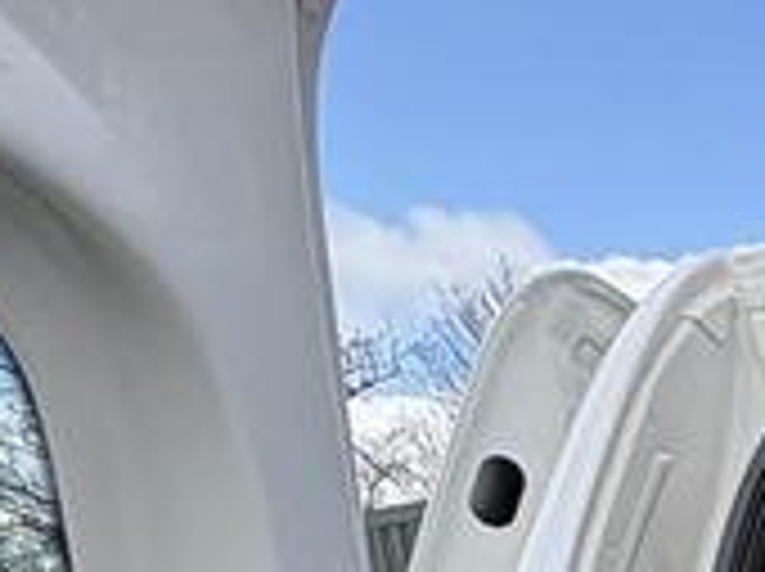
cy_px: 1257
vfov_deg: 14.8
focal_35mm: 74
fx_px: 1633
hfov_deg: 16.7
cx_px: 1670
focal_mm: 2.22
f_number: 2.2
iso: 64
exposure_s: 1/346
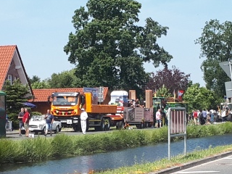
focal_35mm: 54
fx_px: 362
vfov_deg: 26.7
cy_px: 128
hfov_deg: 35.5
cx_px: 114
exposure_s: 1/767
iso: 40
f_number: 1.9
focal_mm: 3.6
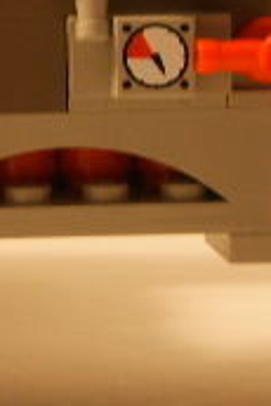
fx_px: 1701
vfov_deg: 13.5
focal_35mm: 151
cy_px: 90
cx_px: -193
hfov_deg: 8.8
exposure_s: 1/2
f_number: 3.5
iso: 63
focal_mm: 6.6
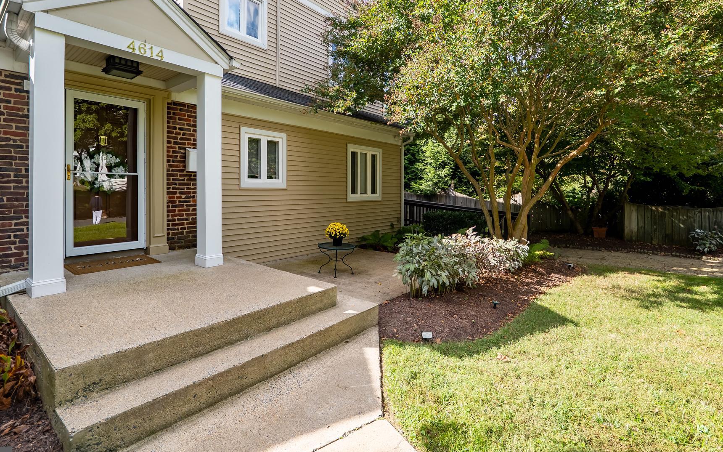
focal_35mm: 17
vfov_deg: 67.6
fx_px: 335
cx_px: 350
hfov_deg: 94.3
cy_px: 190
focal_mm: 14
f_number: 8
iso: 250
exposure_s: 1/500
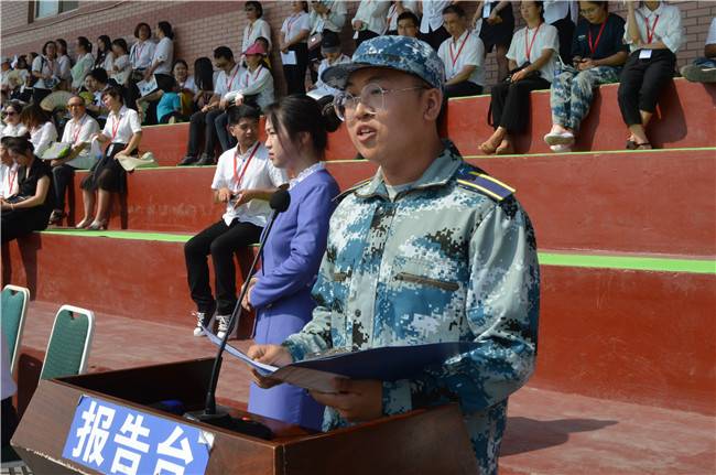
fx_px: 685
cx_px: 358
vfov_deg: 38.2
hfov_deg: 55.2
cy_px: 238
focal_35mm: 34
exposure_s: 1/100
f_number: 14
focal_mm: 23
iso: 100
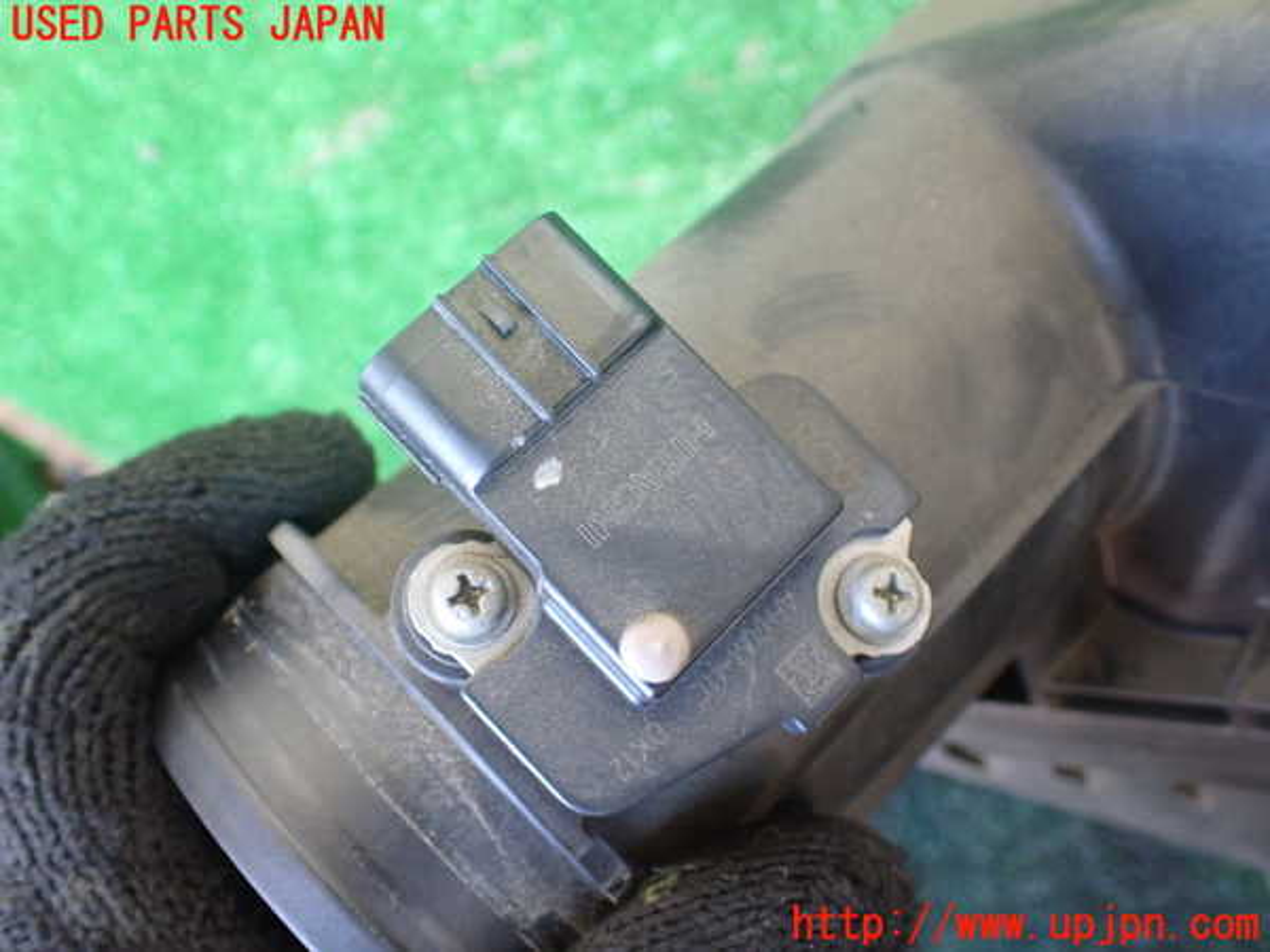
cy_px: 476
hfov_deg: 60.0
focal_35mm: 30
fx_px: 1101
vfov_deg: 46.8
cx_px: 635
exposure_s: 1/50
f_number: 2.3
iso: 800
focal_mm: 5.4
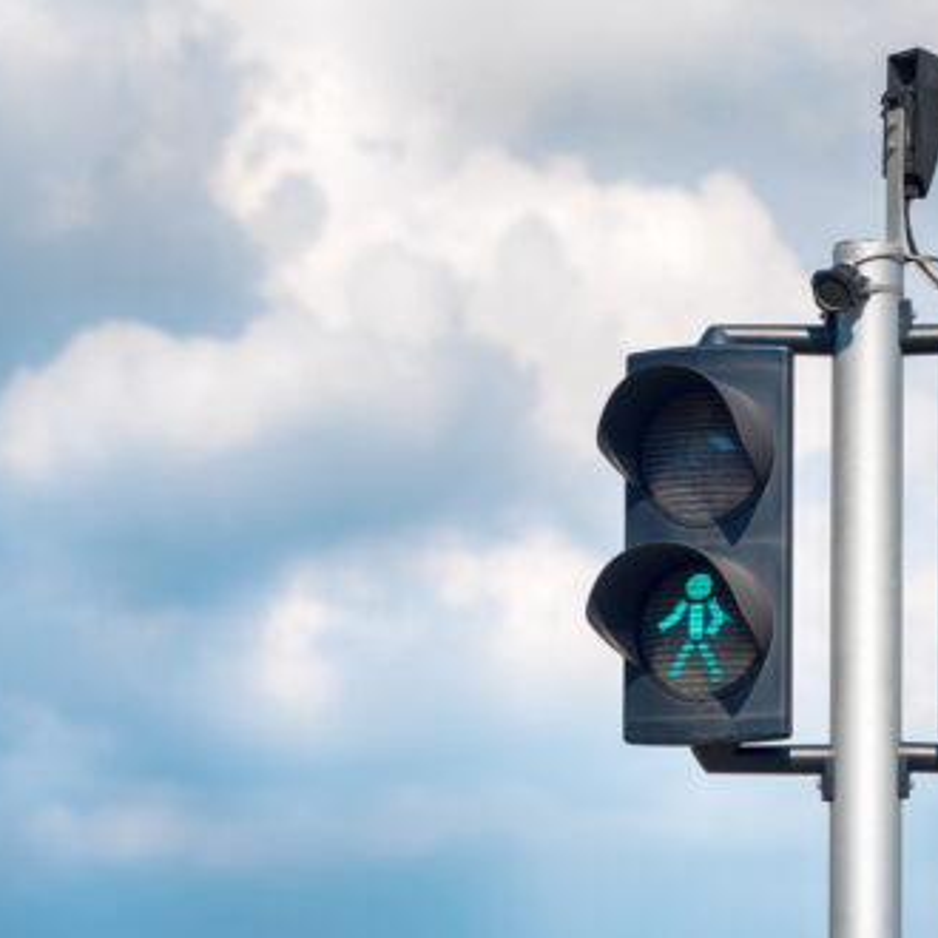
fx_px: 9074
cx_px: 645
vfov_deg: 5.9
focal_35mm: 296
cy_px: 470
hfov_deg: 5.9
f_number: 9
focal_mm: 230
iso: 100
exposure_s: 1/160
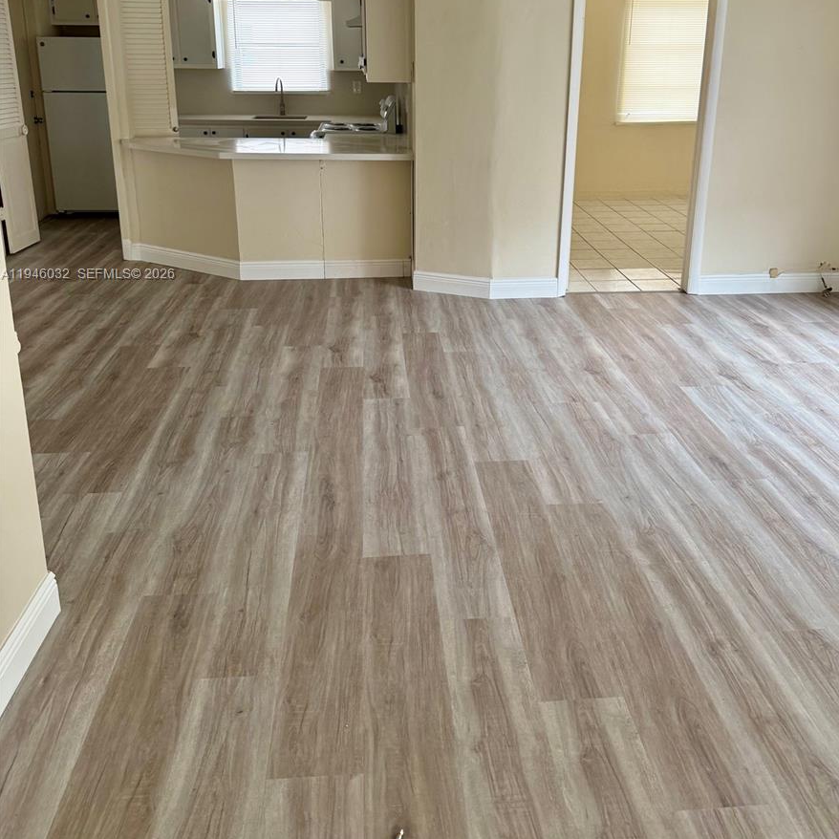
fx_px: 795
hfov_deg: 55.6
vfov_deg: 54.4
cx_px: 428
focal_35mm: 29
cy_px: 275
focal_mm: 6.76
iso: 160
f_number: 1.78
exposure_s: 1/121
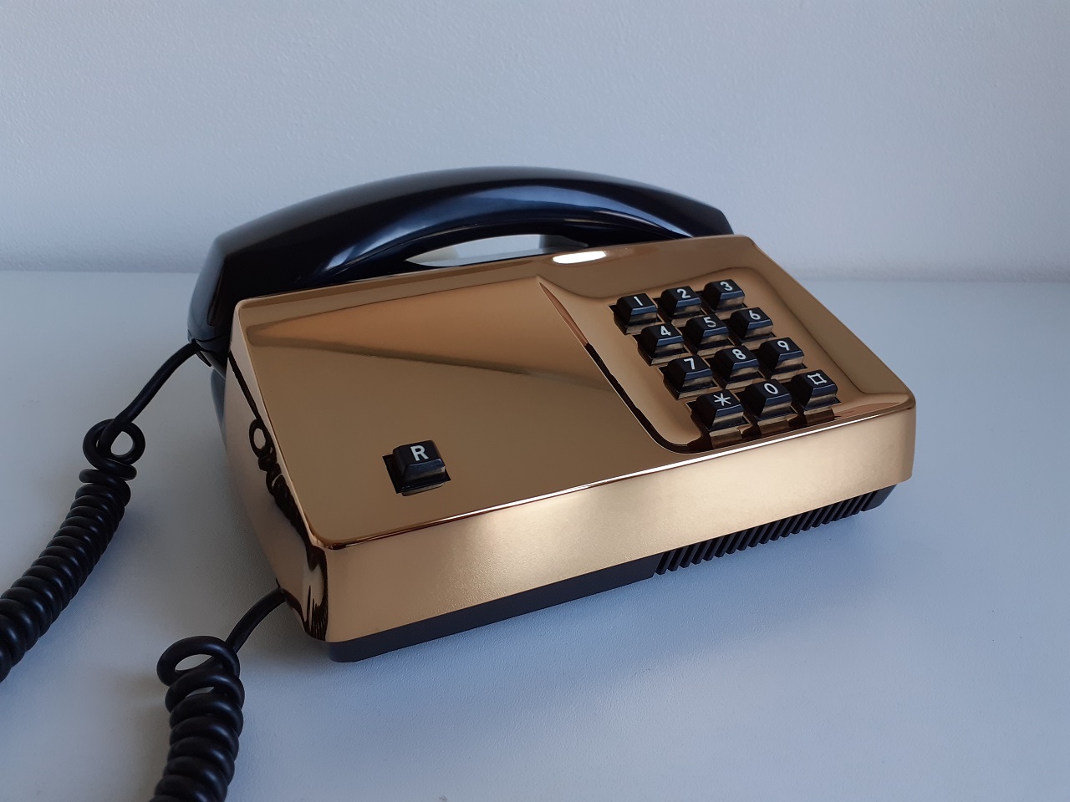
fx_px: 835
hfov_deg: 65.3
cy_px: 401
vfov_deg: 51.4
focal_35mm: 27
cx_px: 535
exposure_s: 1/60
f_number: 1.9
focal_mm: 3.6
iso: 64
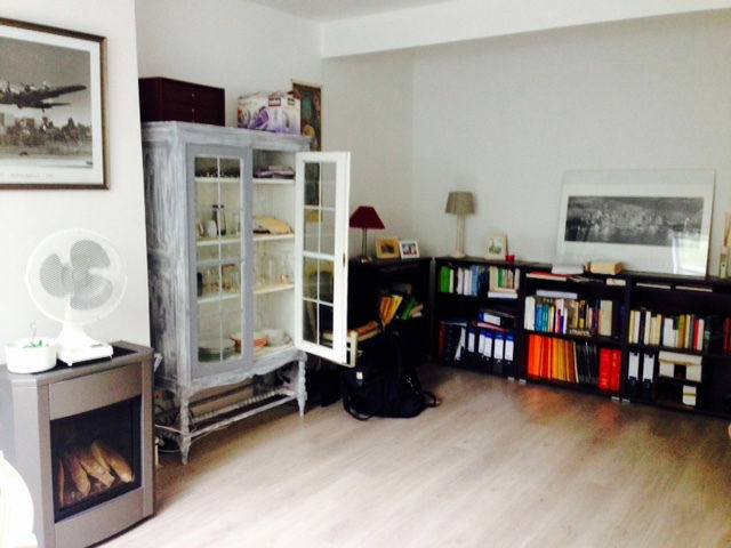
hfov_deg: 55.4
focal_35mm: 33
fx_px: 697
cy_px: 274
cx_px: 366
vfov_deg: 42.9
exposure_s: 1/20
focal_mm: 4.12
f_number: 2.4
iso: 125
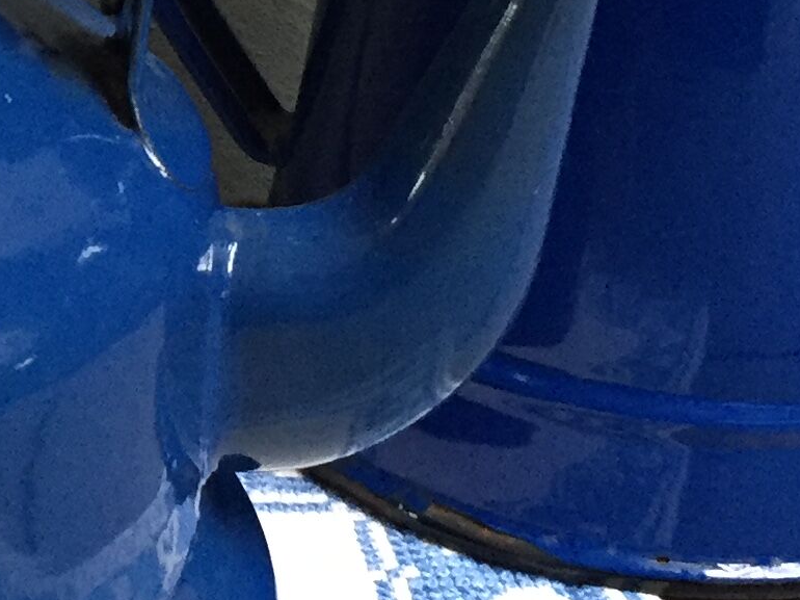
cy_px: 63
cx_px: -92
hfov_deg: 15.6
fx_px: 2842
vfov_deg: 12.0
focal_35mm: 123
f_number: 2.2
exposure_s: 1/33
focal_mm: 4.15
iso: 200
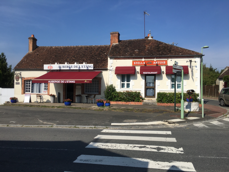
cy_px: 86
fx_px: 192
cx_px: 114
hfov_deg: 61.7
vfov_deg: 48.2
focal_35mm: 29
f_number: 2.2
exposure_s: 1/2849
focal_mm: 4.15
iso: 25
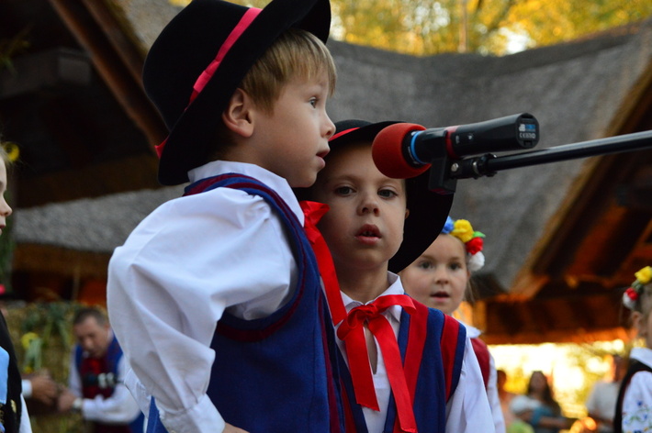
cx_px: 326
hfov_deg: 19.5
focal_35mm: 105
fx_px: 1900
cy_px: 216
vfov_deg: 13.0
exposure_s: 1/320
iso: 1600
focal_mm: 70
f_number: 5.6
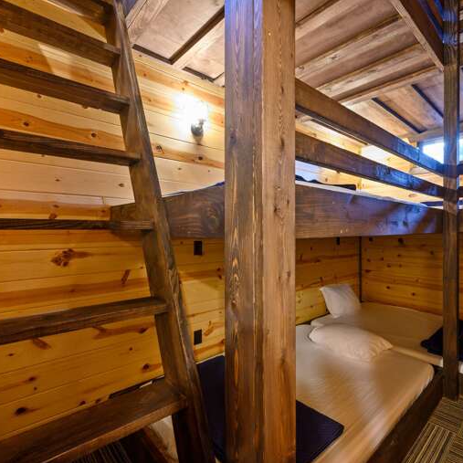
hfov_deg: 80.2
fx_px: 272
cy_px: 232
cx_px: 267
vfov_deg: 80.7
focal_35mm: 18
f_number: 9
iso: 250
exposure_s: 2
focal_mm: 14
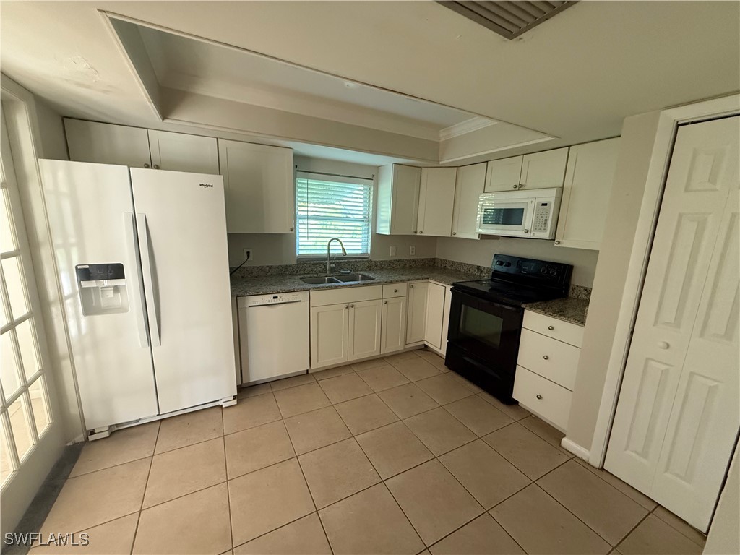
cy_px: 278
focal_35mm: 14
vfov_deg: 85.7
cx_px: 370
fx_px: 299
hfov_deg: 102.1
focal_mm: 2.22
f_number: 2.2
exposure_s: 1/60
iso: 640
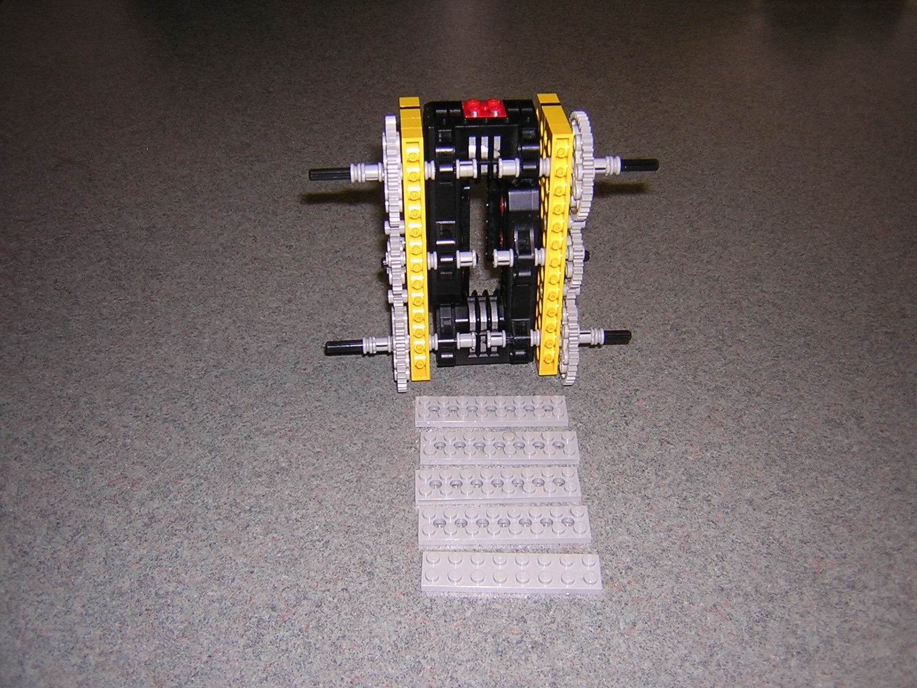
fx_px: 954
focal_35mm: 36
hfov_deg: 51.4
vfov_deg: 39.7
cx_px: 458
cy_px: 344
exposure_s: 1/60.1
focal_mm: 4.7
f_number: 2.6
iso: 100
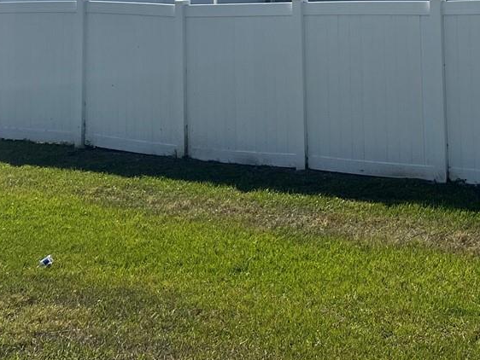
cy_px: -148
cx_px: 495
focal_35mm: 74
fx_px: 1027
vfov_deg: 18.1
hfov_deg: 24.9
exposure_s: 1/9434
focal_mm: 5.7
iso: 50
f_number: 1.5
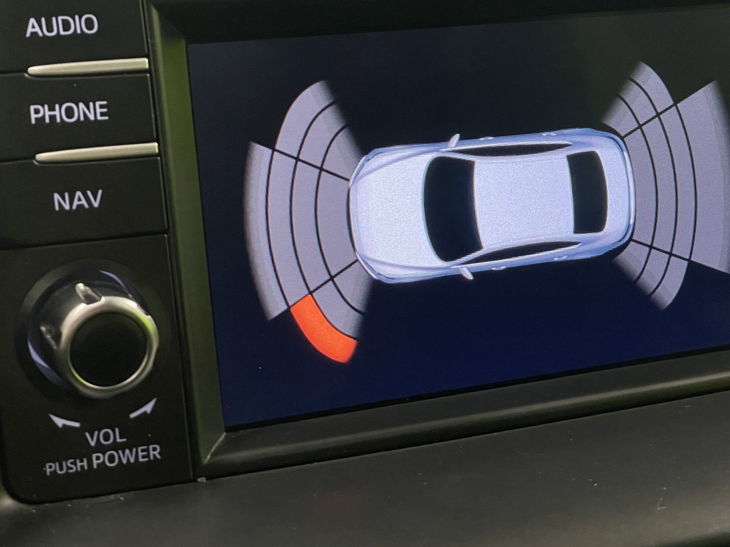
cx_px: 503
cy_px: 203
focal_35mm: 81
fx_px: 1708
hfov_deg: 24.0
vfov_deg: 18.2
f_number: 2
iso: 250
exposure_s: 1/50
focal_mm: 6
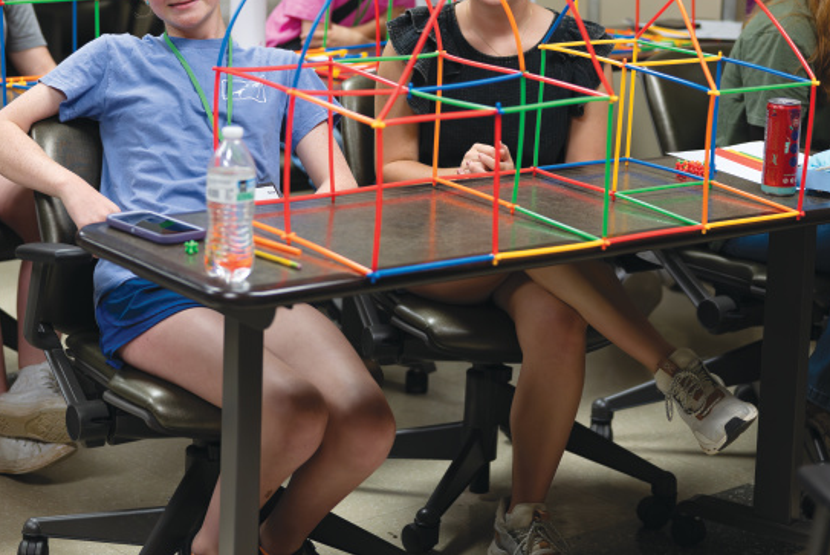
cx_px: 391
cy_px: 99
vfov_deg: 14.8
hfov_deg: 22.1
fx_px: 2123
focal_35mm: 92
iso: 1000
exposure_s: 1/250
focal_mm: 50
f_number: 2.2
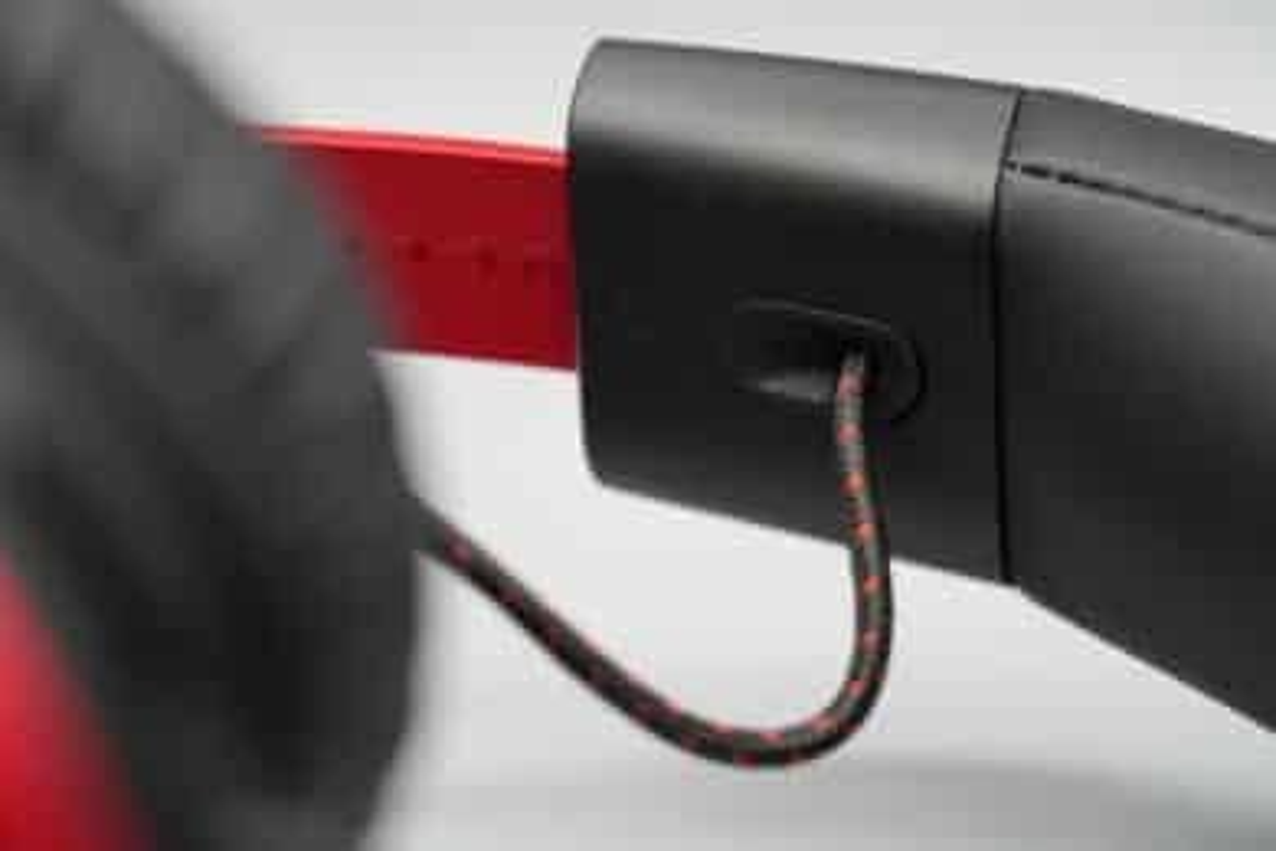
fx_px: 3190
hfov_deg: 22.6
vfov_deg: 15.2
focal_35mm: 90
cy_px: 426
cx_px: 638
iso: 1000
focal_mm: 90
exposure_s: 1/100
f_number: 5.6
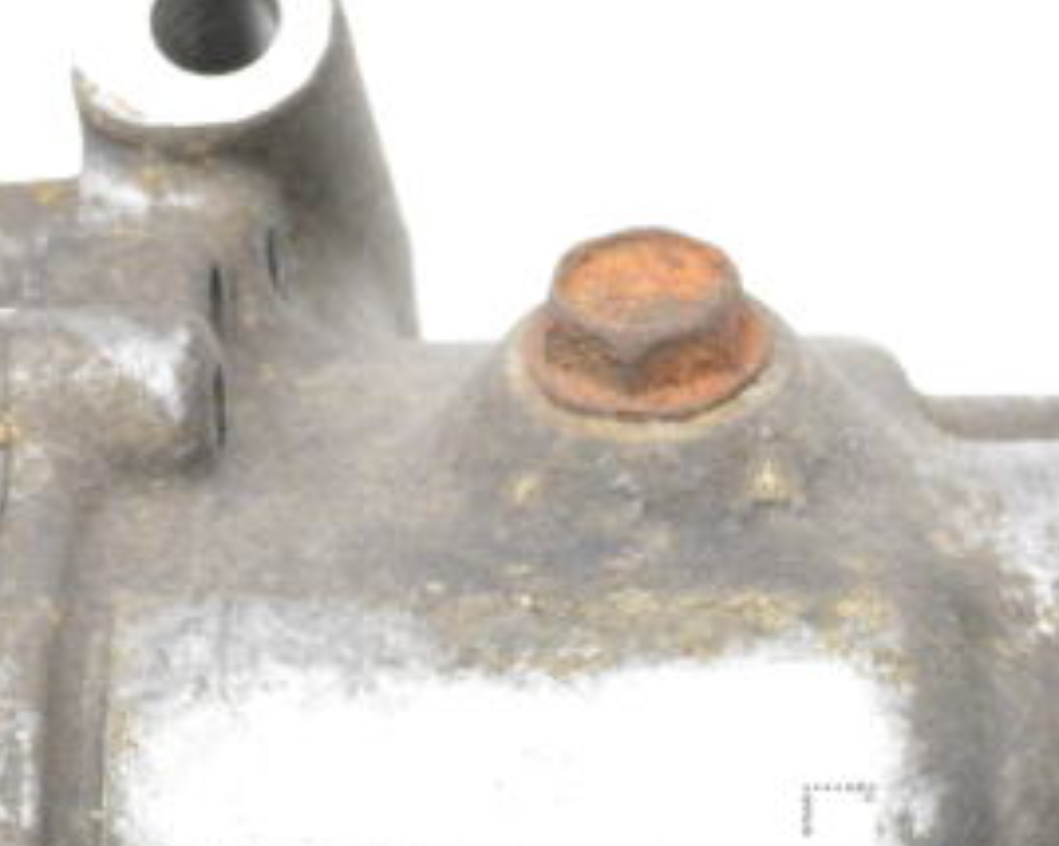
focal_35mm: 172
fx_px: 5387
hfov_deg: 11.2
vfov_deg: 8.9
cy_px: 1016
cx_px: 680
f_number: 7.1
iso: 6400
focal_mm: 32
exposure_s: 1/200
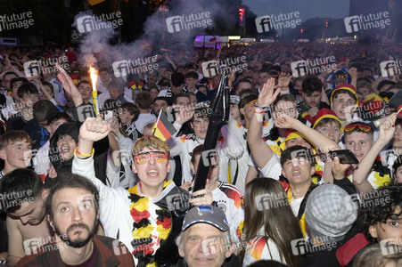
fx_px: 580
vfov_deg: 26.0
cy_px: 134
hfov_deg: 38.2
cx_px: 201
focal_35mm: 52
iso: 8000
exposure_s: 1/250
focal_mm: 52
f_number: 8
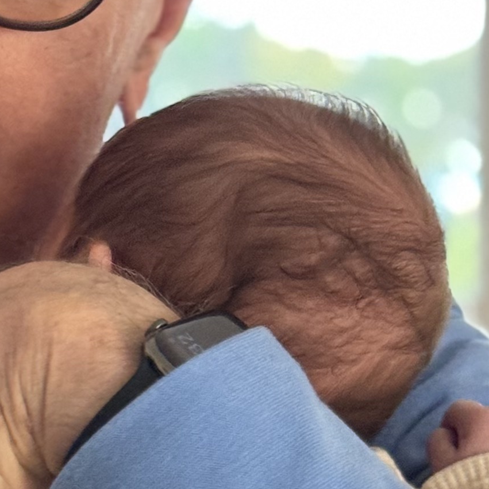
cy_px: 535
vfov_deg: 8.6
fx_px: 3212
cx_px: -53
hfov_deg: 8.6
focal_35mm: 201
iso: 250
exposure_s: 1/60
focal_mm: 6.86
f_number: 1.78
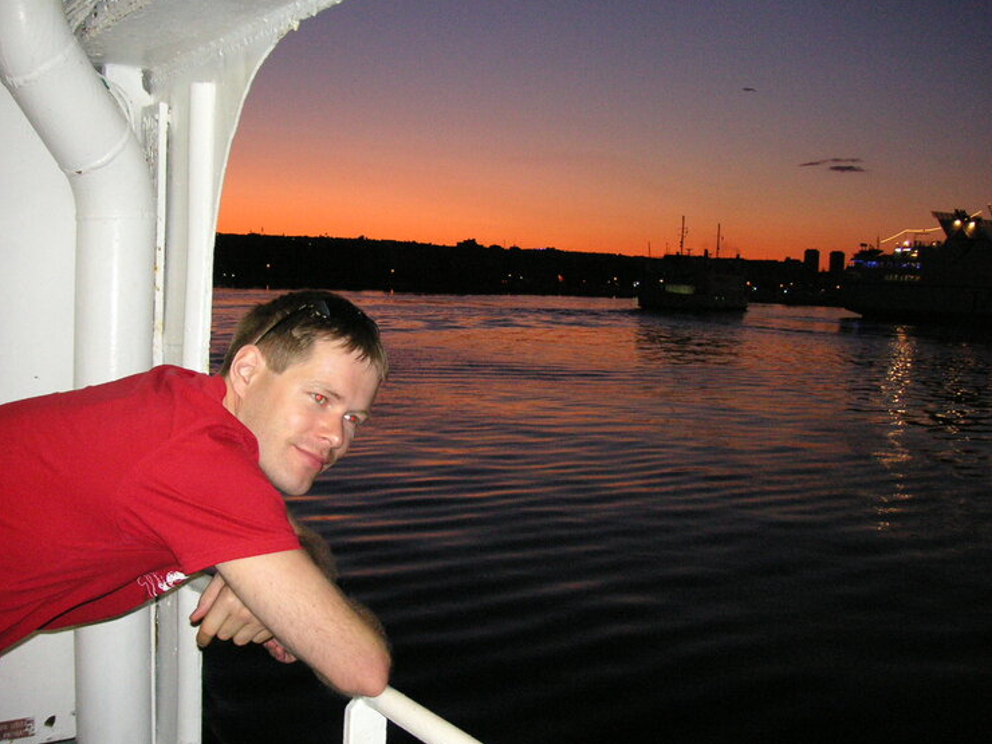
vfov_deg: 36.0
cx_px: 501
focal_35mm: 40
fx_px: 1146
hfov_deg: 46.8
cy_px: 382
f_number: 2.8
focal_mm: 6.1
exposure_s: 1/45
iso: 160
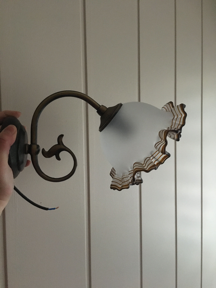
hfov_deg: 48.2
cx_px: 108
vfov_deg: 61.7
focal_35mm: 29
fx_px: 241
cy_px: 144
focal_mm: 4.15
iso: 320
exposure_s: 1/17
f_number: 2.2
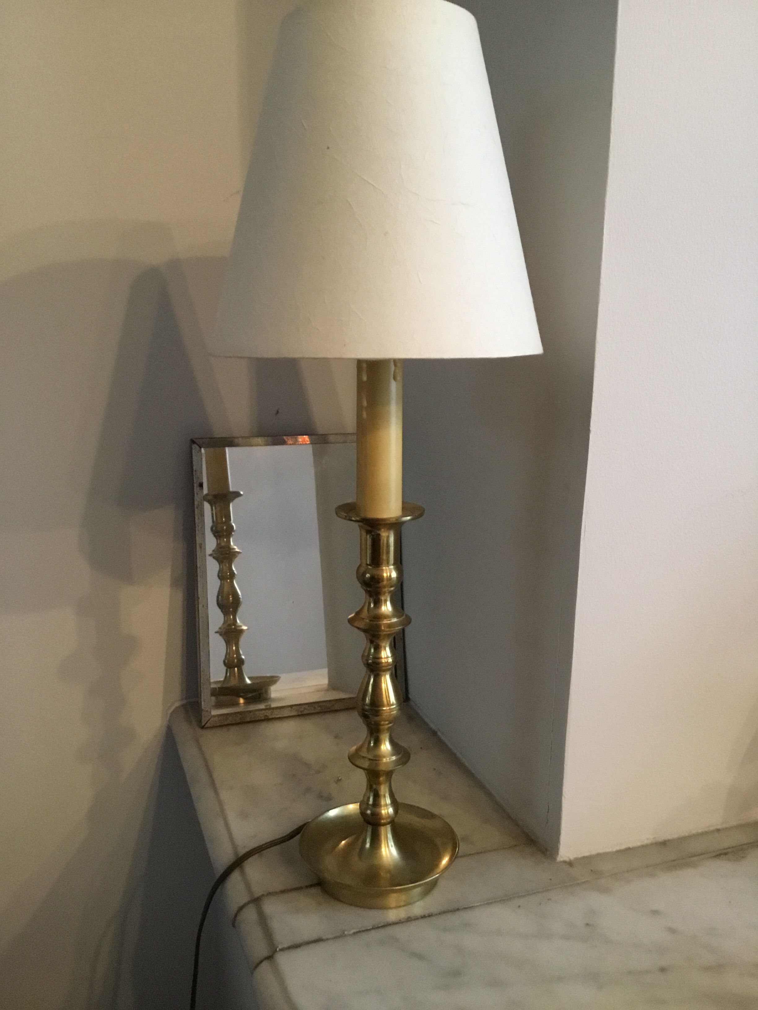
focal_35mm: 31
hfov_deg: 45.4
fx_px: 905
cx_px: 379
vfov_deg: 58.4
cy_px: 505
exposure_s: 1/17
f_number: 2.4
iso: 200
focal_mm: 3.3
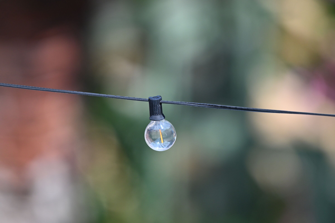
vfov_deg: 2.3
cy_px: 112
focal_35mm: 600
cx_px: 168
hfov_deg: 3.4
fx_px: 5583
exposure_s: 1/2500
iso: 1250
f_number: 6.3
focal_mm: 600
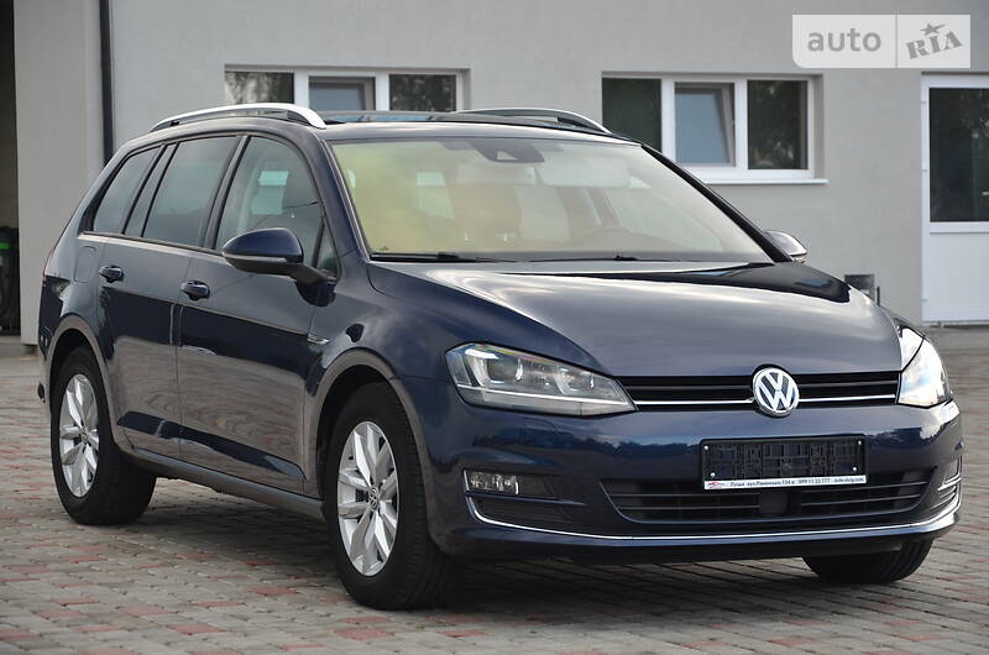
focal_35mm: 112
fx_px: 3084
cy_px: 328
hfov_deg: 18.2
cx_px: 494
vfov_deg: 12.1
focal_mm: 75
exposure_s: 1/60
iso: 400
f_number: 5.3
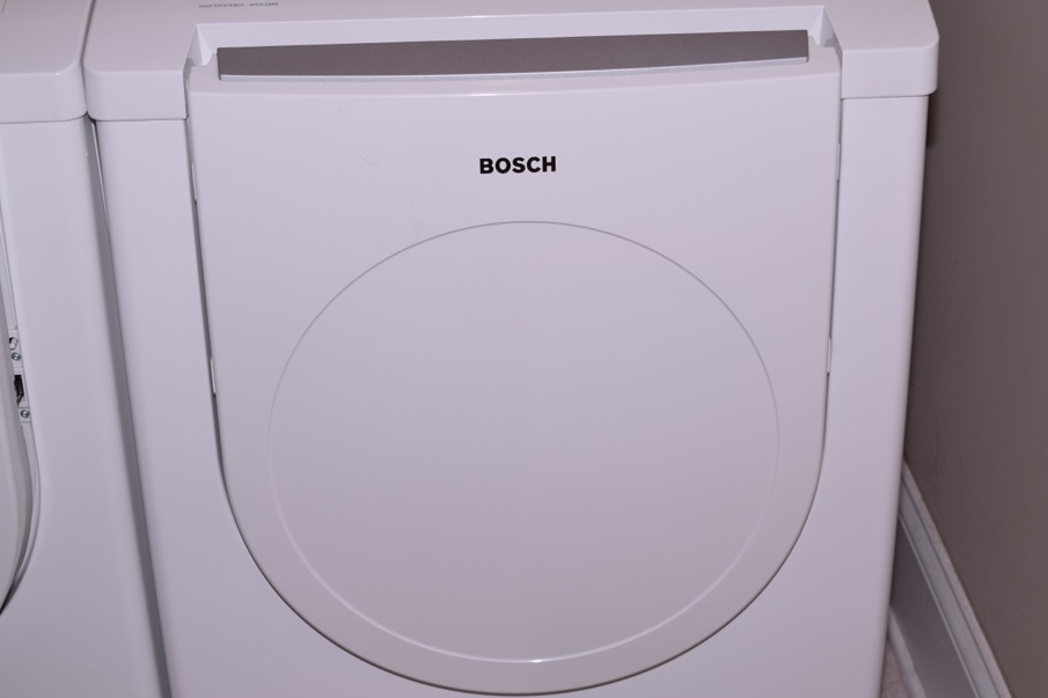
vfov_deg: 21.6
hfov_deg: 31.9
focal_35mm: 63
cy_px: 336
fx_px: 1834
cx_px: 511
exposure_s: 1/60
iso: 100
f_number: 6.3
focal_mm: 38
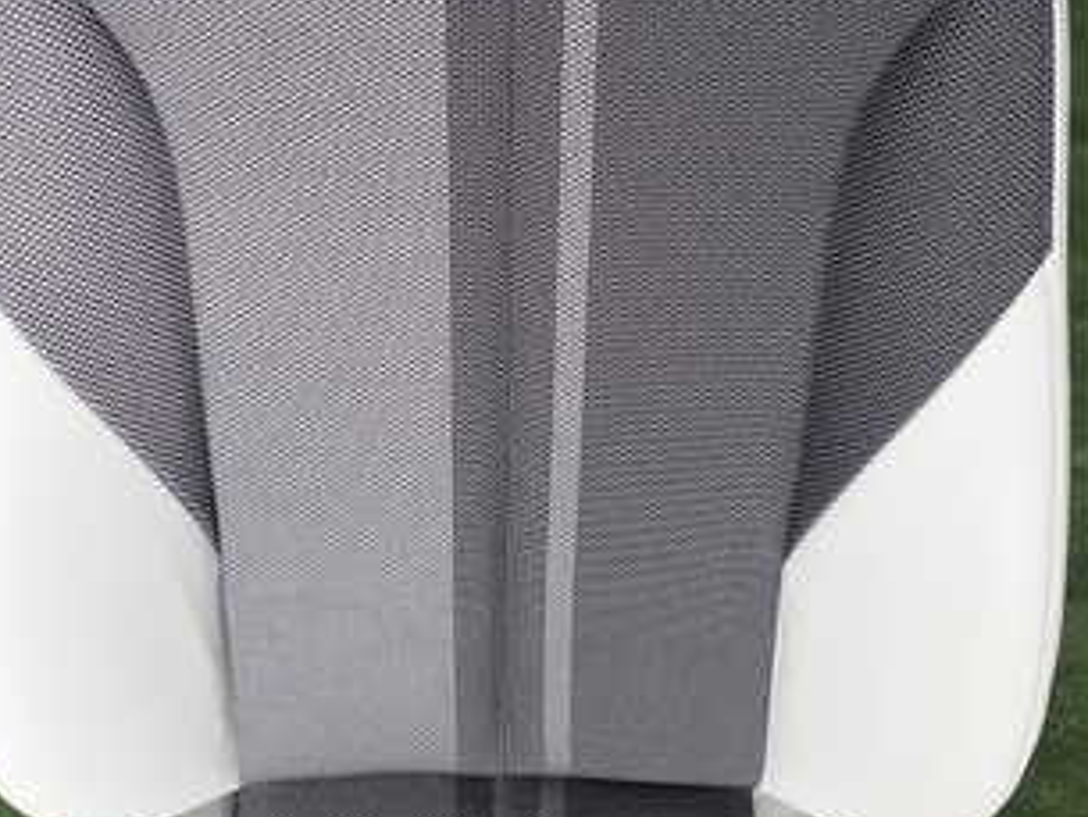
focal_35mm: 59
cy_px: 300
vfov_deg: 24.8
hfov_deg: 32.7
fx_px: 1855
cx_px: 567
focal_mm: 5.4
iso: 160
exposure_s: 1/60
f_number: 2.3
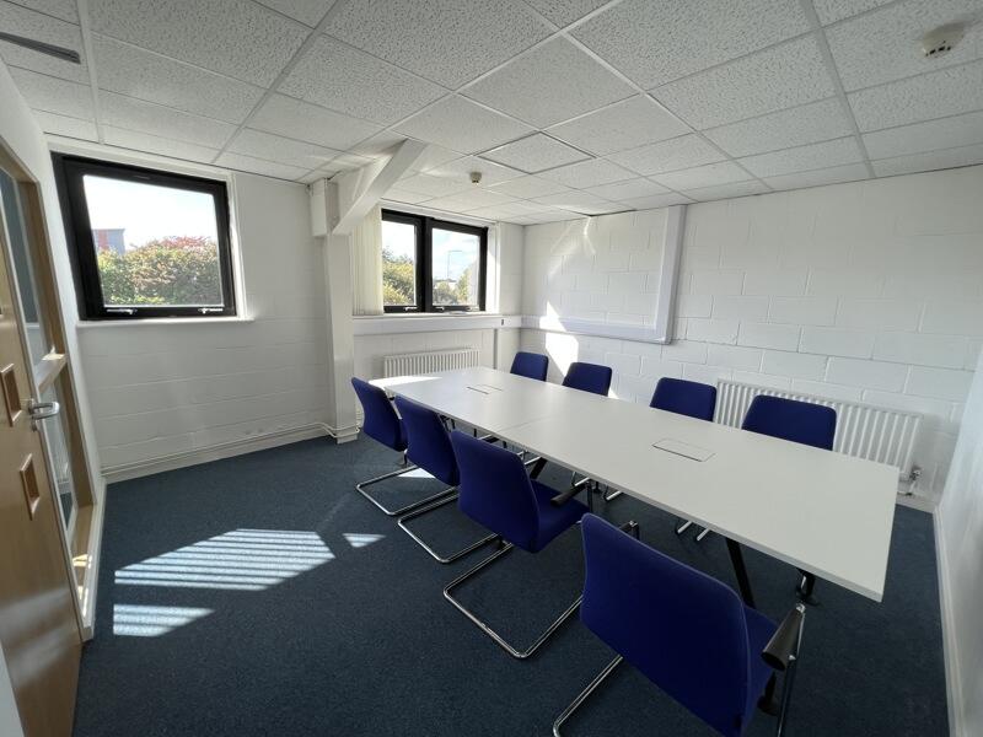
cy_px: 368
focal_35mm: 13
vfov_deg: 89.9
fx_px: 369
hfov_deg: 106.2
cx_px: 492
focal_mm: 1.57
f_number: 1.8
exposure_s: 1/161
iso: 32
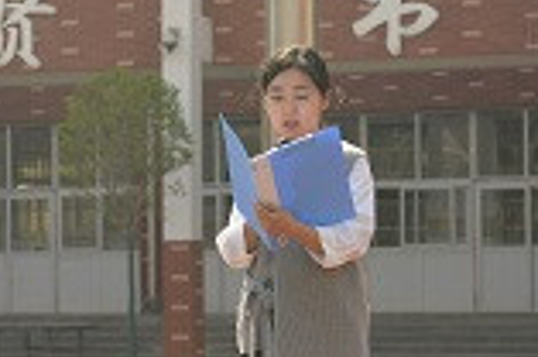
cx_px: 260
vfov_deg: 8.5
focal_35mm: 161
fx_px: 2401
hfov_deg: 12.8
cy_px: 257
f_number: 3.2
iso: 560
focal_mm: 42
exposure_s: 1/4000
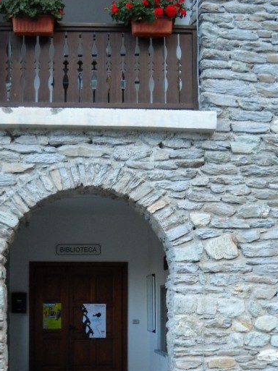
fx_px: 686
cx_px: 127
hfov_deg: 22.9
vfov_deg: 29.7
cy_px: 286
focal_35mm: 64
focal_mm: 6.72
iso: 100
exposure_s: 1/60
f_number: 3.1
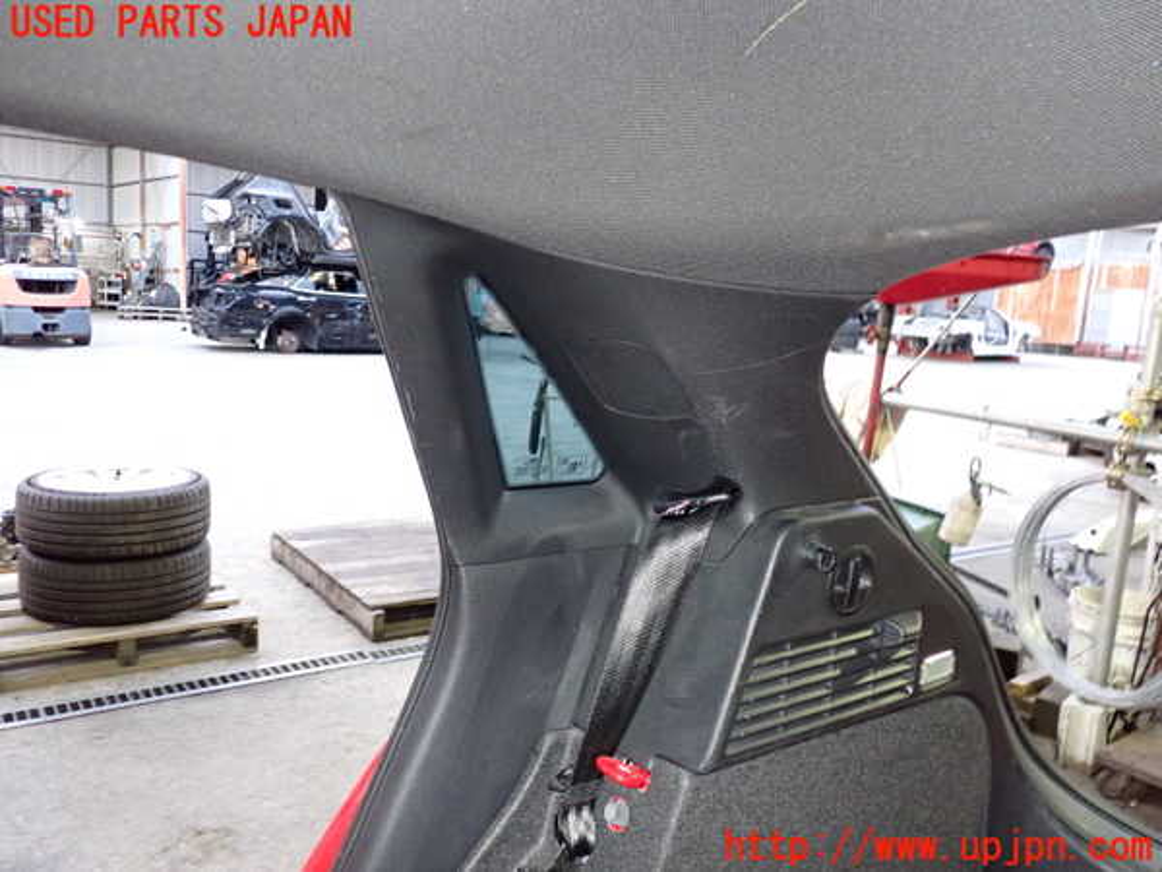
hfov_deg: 60.0
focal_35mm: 30
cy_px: 436
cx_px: 581
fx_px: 1007
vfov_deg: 46.8
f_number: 2.3
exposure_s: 1/30
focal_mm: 5.4
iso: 800
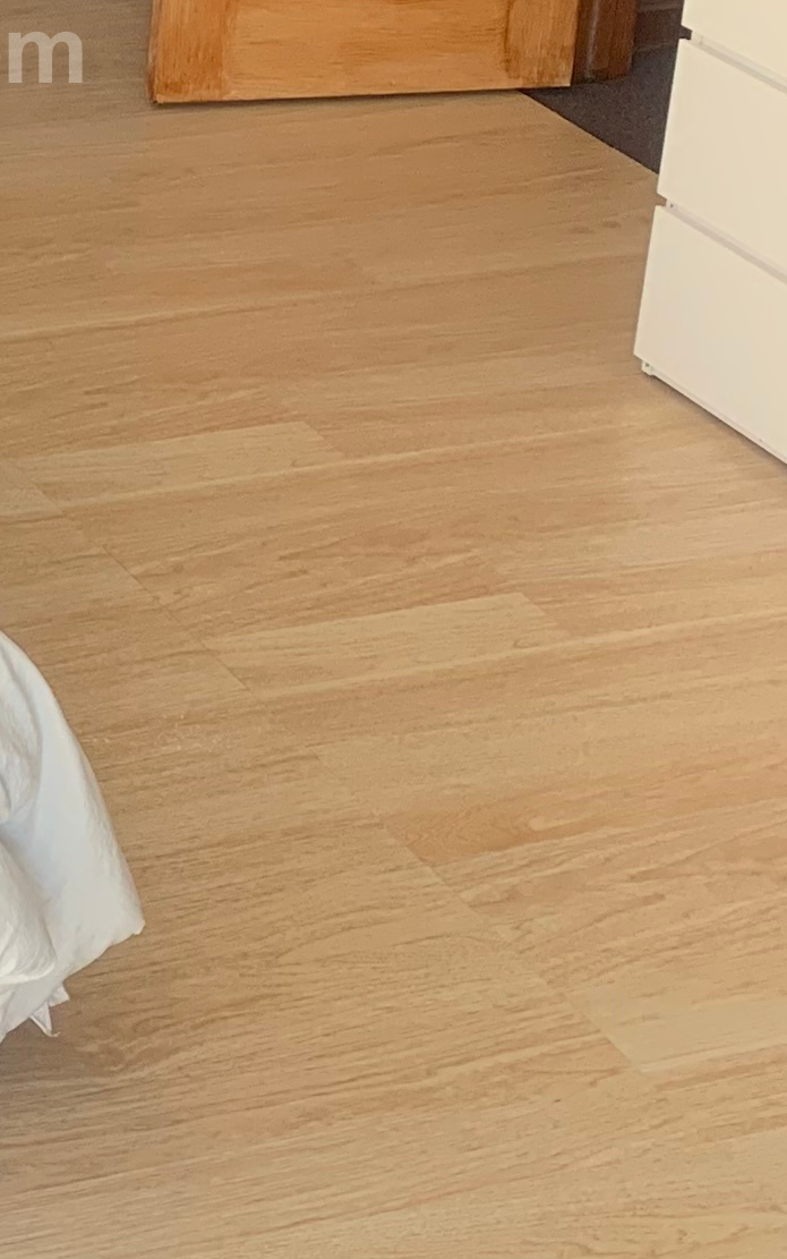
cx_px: -589
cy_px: 58
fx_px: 3430
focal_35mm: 100
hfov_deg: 12.1
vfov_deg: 20.3
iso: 50
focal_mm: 4.25
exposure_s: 1/121
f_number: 1.8
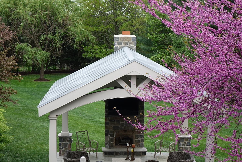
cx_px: 130
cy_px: 96
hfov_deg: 27.0
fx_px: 504
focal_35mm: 75
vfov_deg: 18.2
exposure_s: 1/200
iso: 125
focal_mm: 20.19
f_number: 4
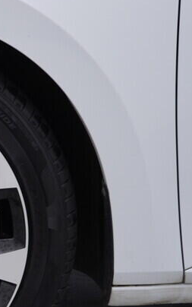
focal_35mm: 93
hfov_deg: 13.1
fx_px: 778
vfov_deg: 22.0
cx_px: -118
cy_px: 255
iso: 125
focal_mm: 24
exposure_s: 1/80
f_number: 4
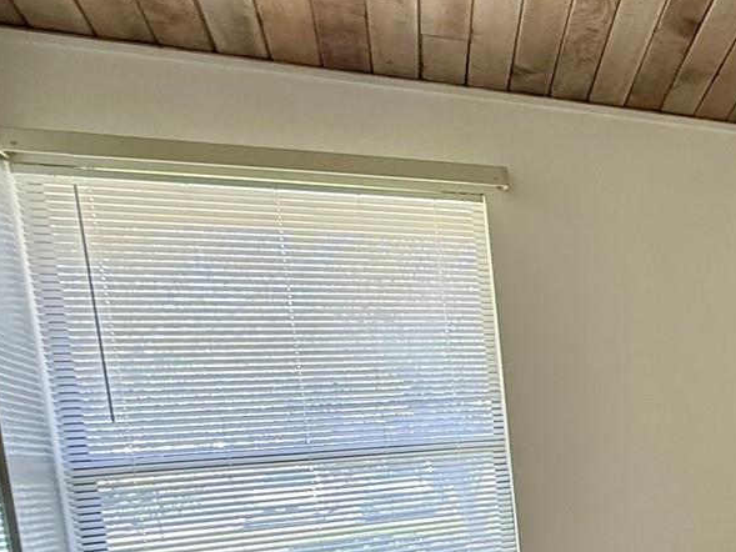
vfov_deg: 35.8
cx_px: 873
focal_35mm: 38
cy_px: 483
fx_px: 808
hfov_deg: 37.6
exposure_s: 1/95
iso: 320
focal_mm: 2.22
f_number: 2.2
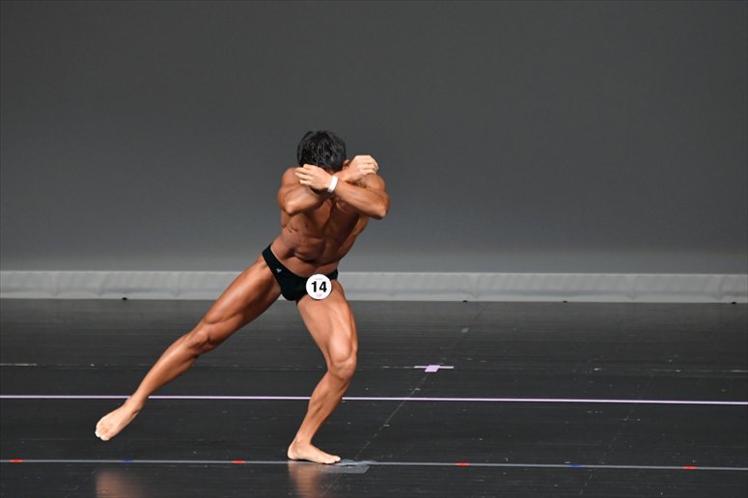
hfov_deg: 6.0
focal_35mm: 345
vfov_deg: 4.0
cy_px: 249
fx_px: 7165
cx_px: 374
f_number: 5.6
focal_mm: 230
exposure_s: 1/400
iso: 4000
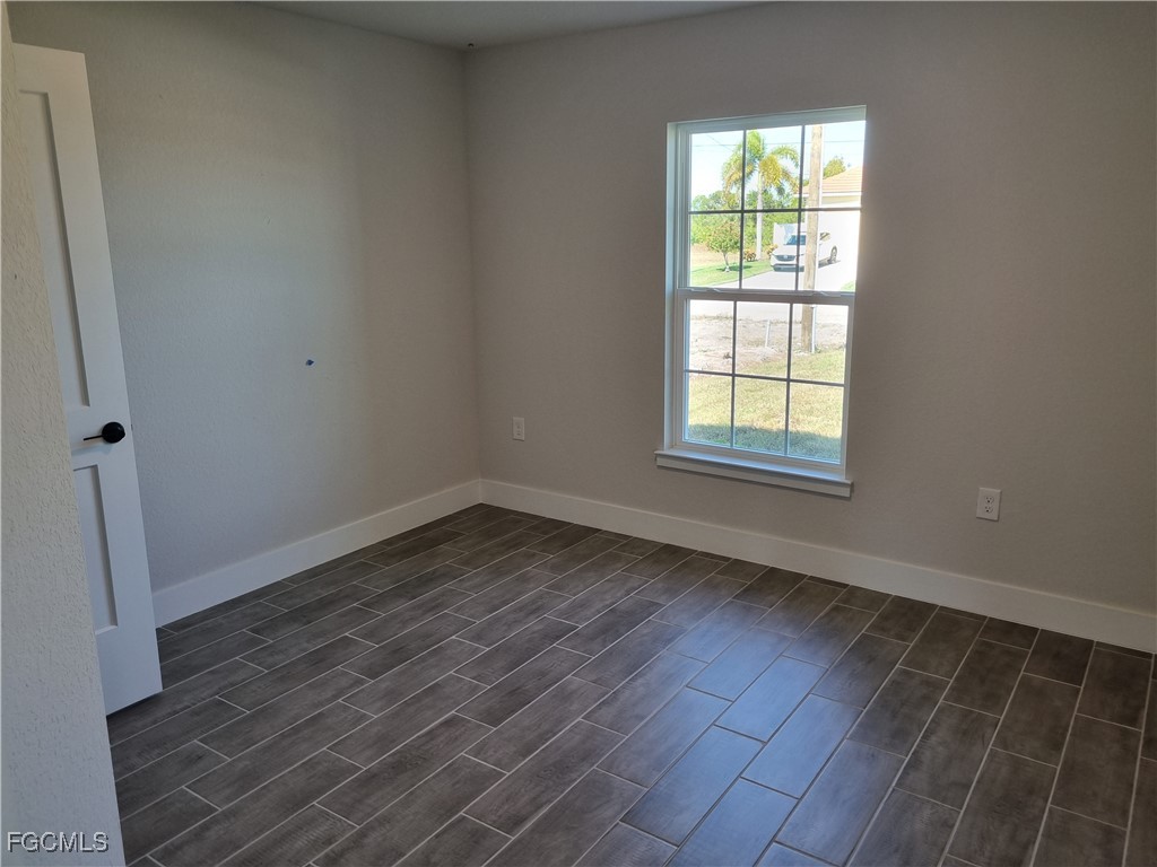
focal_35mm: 26
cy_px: 434
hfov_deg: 67.3
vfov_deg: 53.1
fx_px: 869
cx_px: 578
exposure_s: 1/120
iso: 100
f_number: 1.8
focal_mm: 5.4
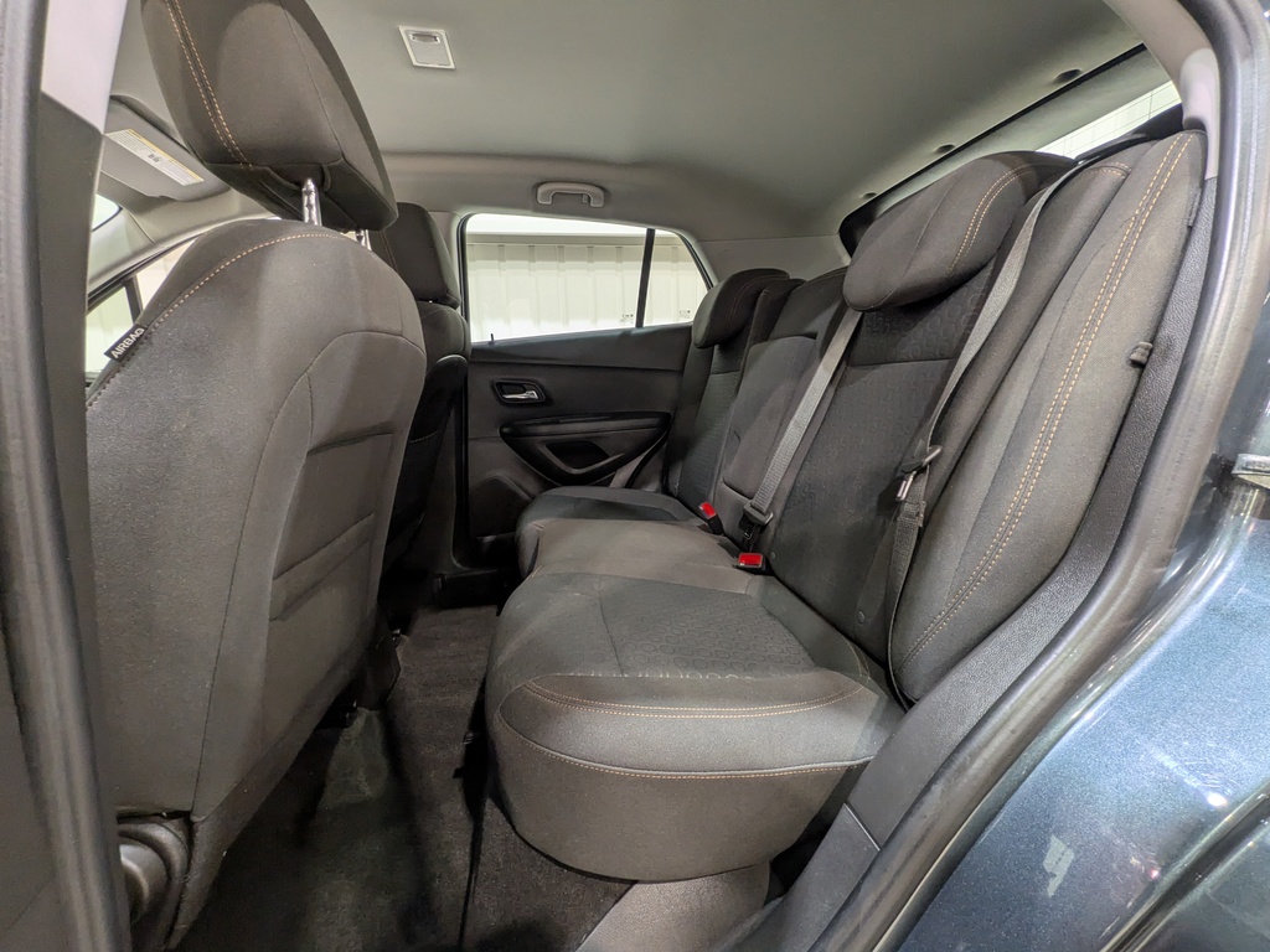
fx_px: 514
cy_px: 476
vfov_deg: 85.7
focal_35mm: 14
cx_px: 635
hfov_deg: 102.1
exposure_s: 1/33.3
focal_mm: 1.83
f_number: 2.2
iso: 134
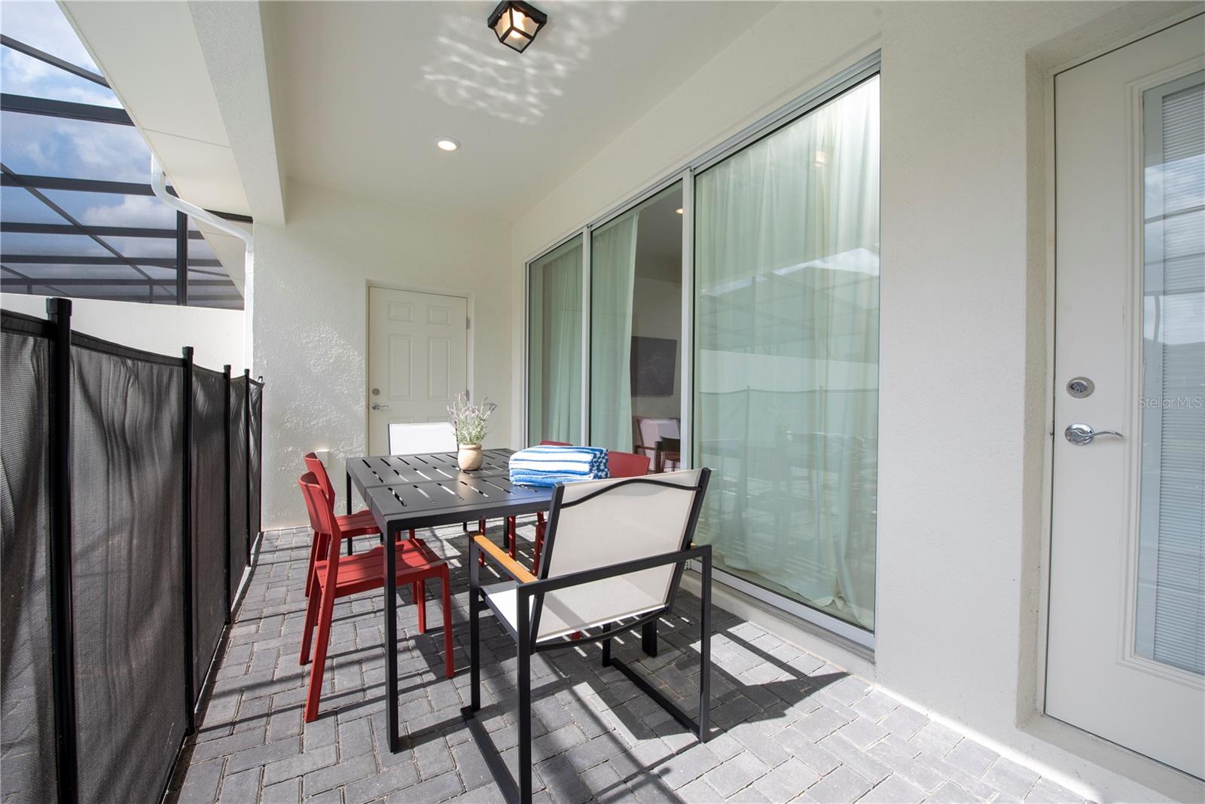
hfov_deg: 104.2
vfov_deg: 81.2
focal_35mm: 14
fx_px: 469
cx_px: 602
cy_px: 402
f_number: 10
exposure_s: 1/200
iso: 500
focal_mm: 14
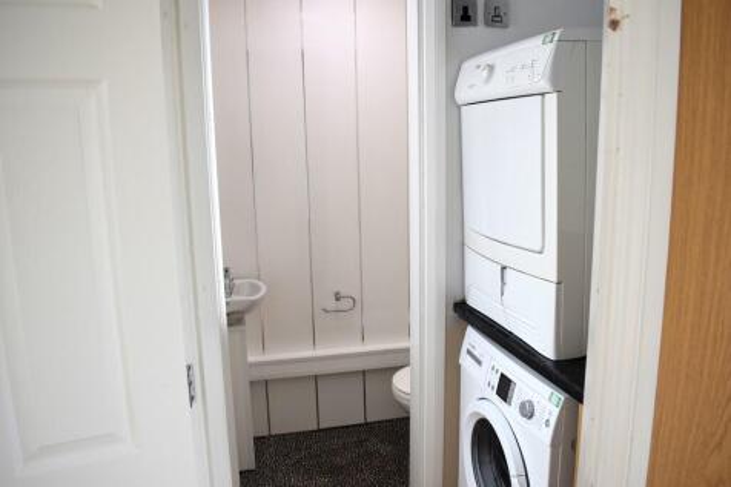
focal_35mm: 27
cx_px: 366
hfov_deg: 67.4
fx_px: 548
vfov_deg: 47.9
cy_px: 244
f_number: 4.5
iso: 400
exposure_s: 1/80
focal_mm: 18
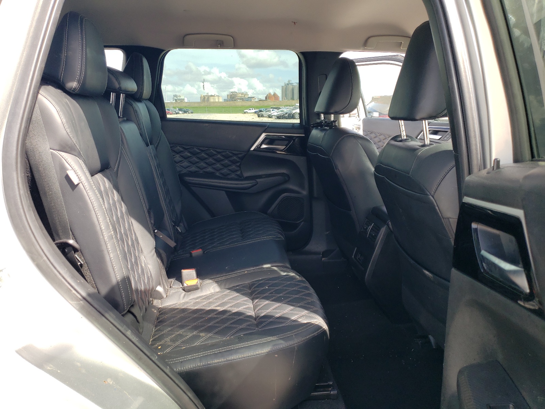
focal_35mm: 26
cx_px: 272
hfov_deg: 67.3
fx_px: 409
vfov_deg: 53.1
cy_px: 204
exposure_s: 1/357
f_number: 1.5
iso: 50
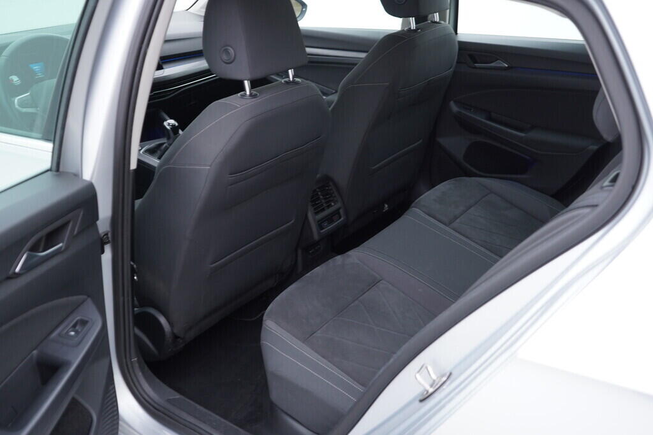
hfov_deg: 53.1
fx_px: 653
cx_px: 326
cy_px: 218
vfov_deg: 36.9
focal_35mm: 36
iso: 160
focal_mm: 24
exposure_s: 1/40
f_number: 2.8
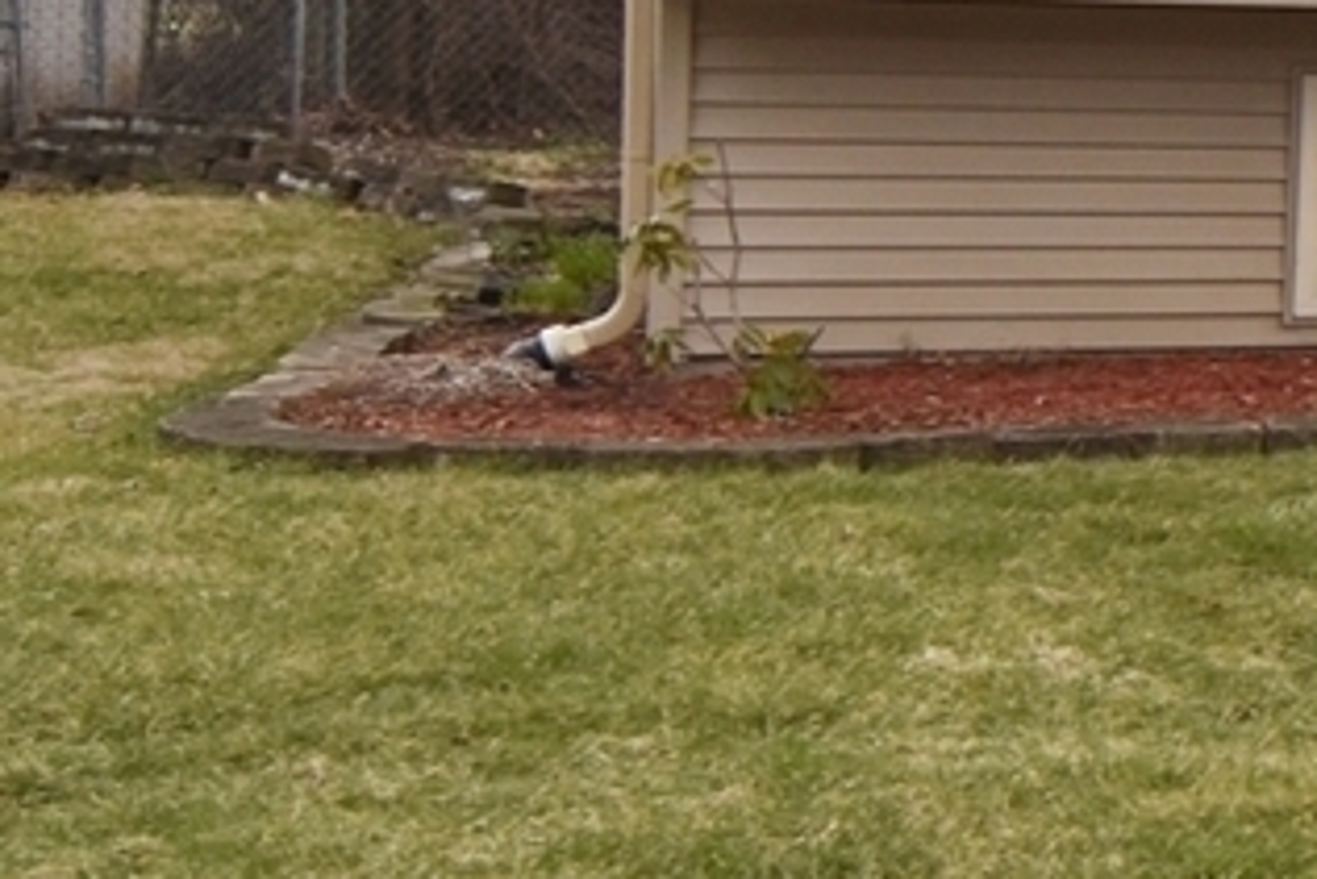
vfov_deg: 15.8
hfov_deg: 17.8
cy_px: -17
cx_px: 2538
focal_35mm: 85
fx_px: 3095
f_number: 8
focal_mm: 11
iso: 100
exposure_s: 1/200
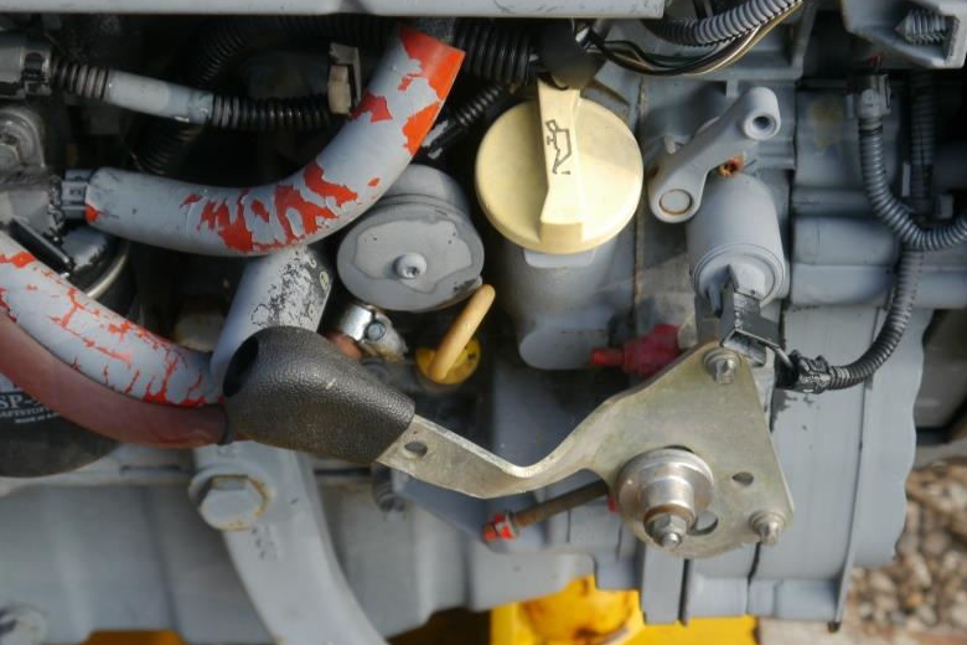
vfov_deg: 19.2
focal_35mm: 71
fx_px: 1907
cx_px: 555
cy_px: 403
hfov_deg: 28.4
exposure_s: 1/125
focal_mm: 26
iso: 160
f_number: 5.6
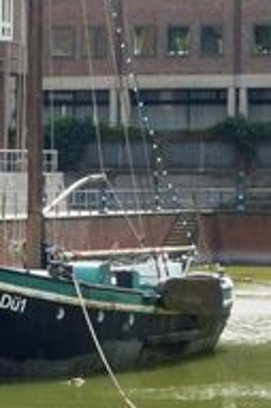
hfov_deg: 5.2
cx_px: -68
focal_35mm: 262
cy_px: 162
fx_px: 2964
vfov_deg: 7.9
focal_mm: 21.3
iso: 125
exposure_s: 1/125
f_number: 5.8
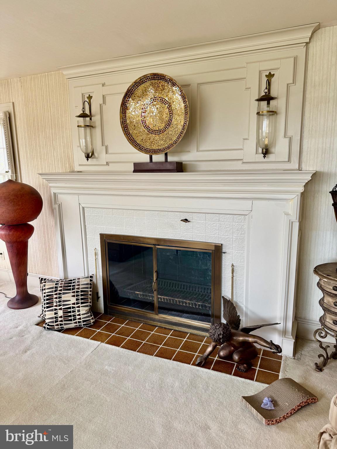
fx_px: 312
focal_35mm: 24
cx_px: 168
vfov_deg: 71.6
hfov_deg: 56.8
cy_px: 224
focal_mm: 6.76
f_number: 1.78
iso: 100
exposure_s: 1/121
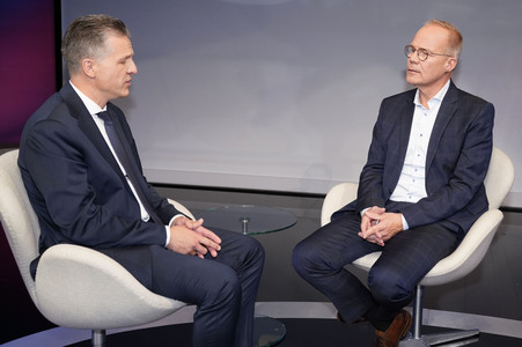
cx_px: 261
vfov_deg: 41.1
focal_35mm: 32
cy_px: 174
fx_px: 464
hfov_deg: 58.8
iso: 2000
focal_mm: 32
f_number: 5.6
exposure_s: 1/125
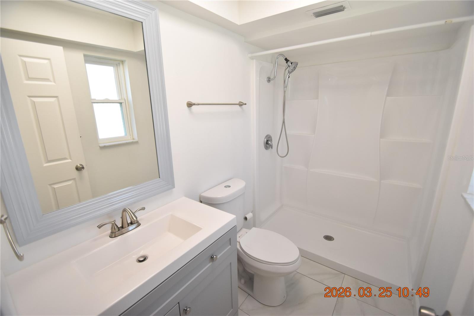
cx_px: 237
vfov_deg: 77.3
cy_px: 158
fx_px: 197
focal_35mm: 15
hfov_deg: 100.4
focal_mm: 10
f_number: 3.5
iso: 800
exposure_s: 1/350
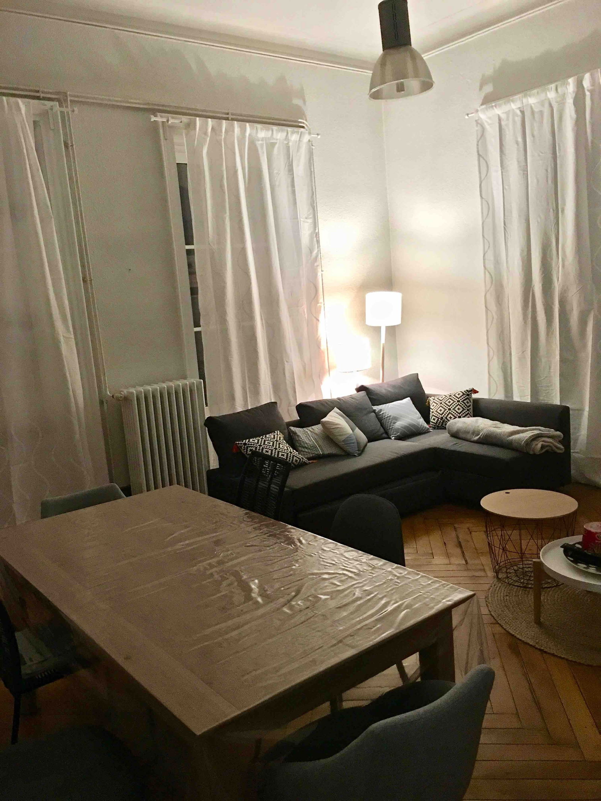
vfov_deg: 61.7
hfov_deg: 48.2
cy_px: 400
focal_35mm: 29
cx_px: 300
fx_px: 671
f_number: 2.2
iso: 125
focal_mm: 4.15
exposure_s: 1/17
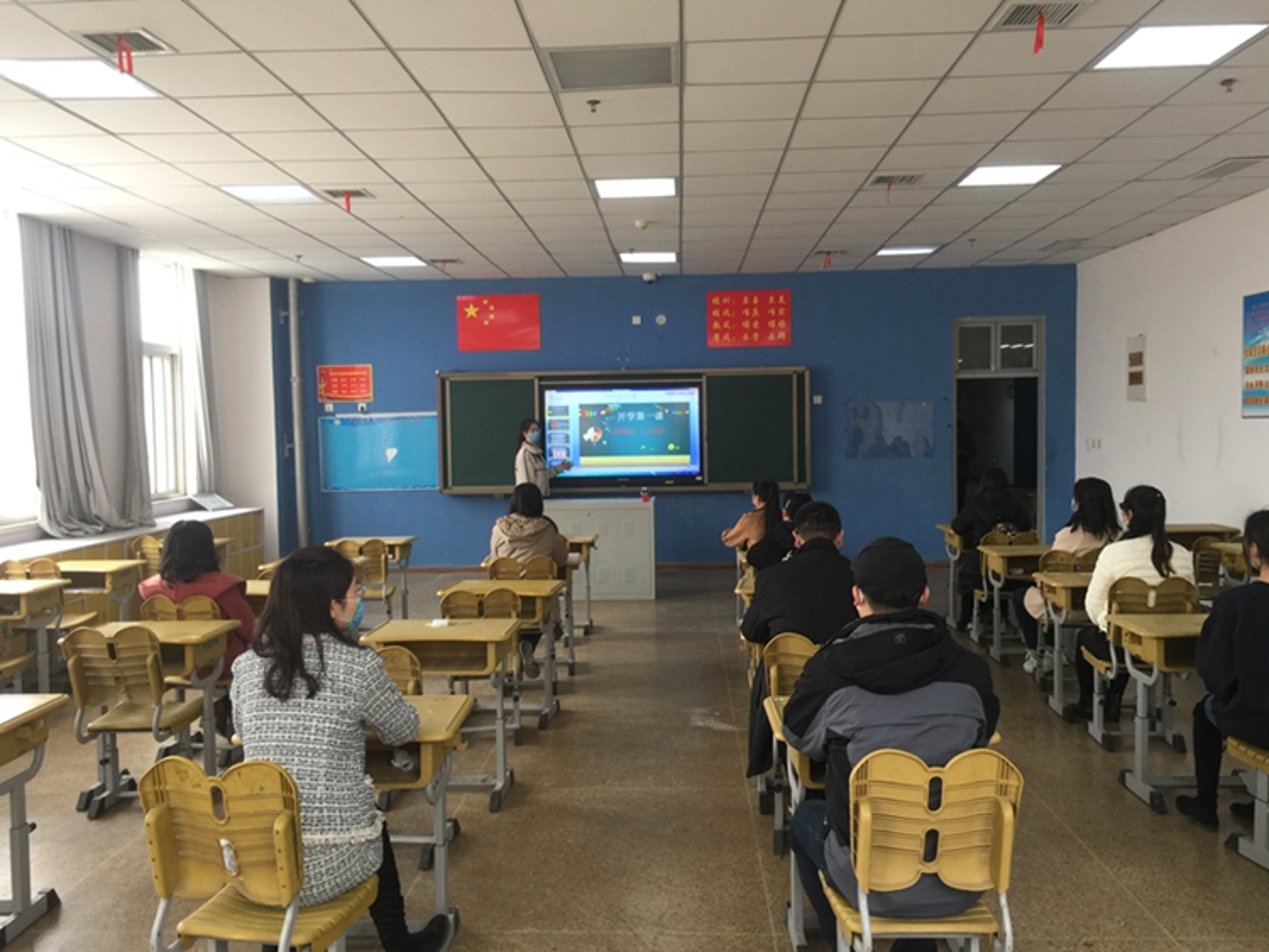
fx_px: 1063
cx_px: 634
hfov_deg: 61.6
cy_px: 476
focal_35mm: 29
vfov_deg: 48.3
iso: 32
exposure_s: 1/33
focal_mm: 4.15
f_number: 2.2
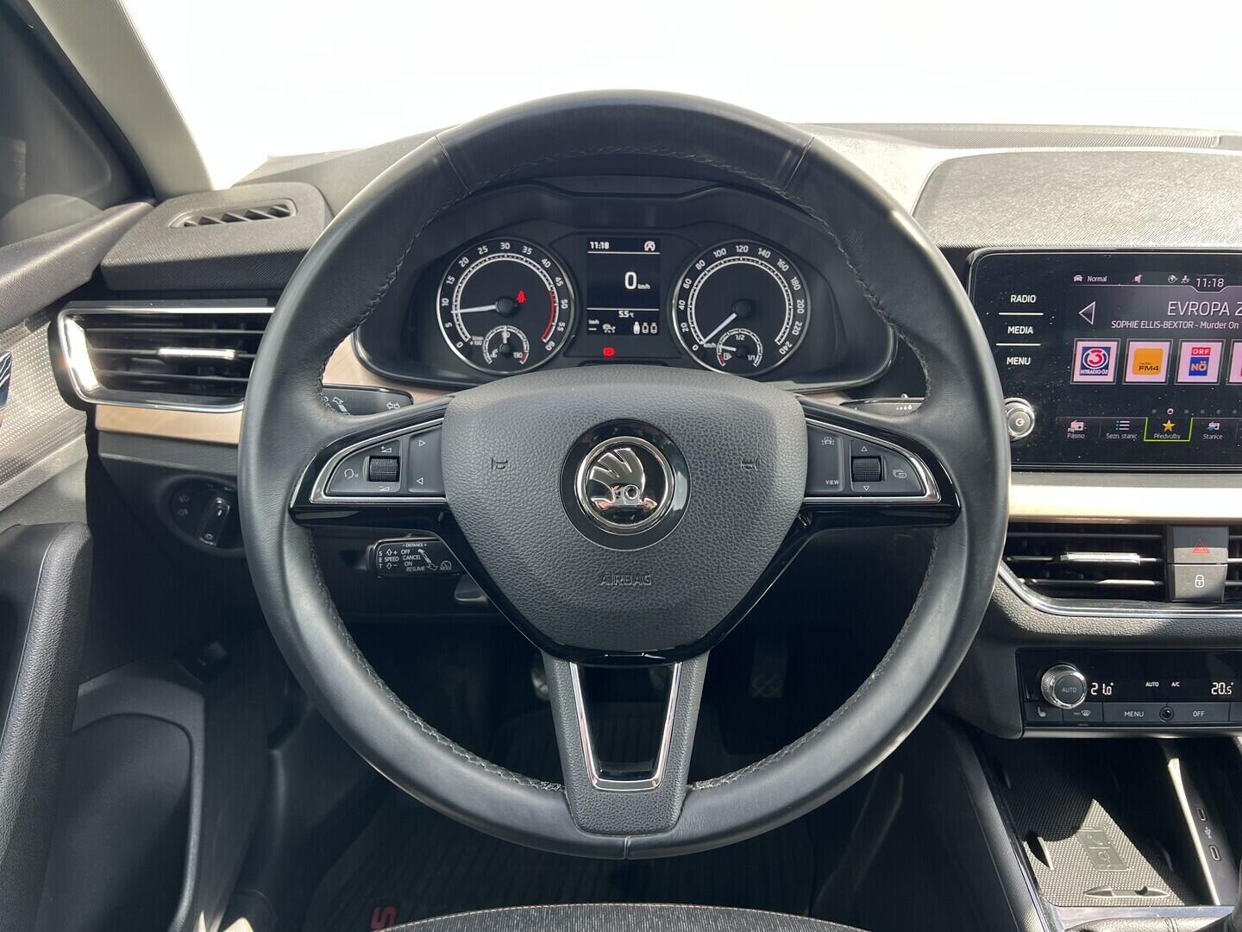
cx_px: 621
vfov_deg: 53.1
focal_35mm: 26
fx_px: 933
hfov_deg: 67.3
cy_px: 466
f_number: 1.5
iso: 40
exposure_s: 1/121
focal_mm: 5.7
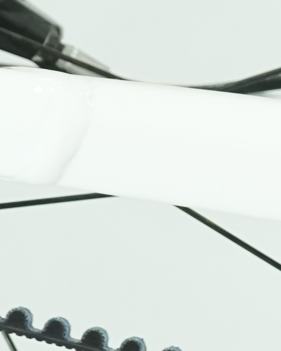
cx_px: 740
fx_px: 4129
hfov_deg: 3.8
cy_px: 328
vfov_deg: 4.9
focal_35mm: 397
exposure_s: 1/200
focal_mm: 58
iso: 1600
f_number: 5.6
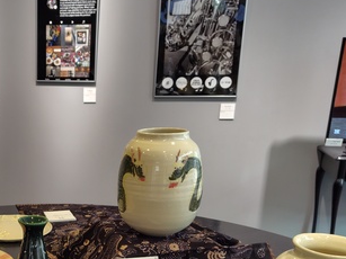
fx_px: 480
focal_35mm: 48
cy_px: 235
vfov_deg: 29.0
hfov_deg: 37.5
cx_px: 46
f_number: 1.9
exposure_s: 1/60
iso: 207
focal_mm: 5.6
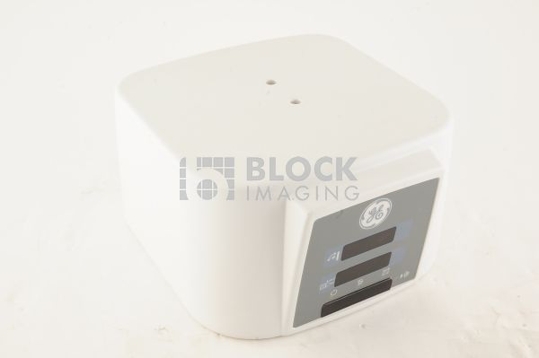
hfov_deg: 39.6
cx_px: 270
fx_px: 748
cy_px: 179
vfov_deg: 26.9
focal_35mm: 50
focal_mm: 50
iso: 1600
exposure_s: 1/125
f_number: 11
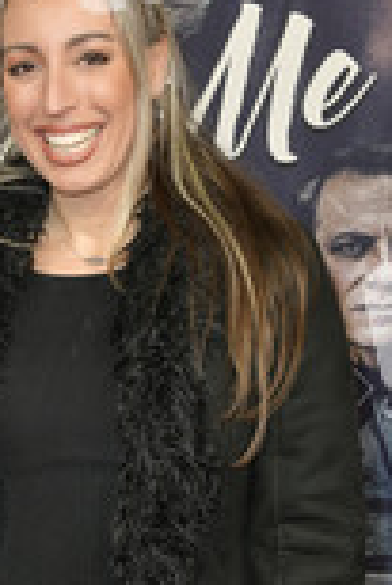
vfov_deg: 17.7
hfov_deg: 11.8
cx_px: -91
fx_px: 1858
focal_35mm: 114
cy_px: 494
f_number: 8
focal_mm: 44
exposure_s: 1/250
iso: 1600
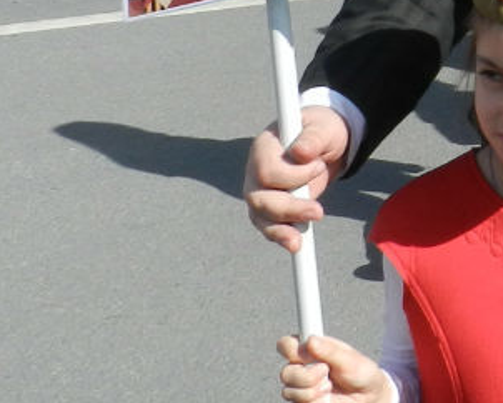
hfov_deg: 18.1
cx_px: 743
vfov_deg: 15.1
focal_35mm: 95
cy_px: -183
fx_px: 1415
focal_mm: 4
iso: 160
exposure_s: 1/800
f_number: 4
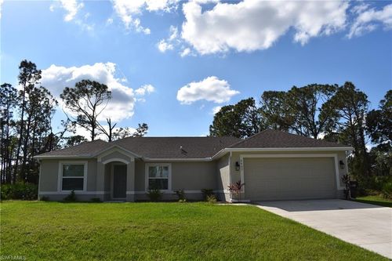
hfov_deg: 67.4
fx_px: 294
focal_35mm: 27
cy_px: 130
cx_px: 196
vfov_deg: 47.9
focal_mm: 18
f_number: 13
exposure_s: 1/200
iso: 100
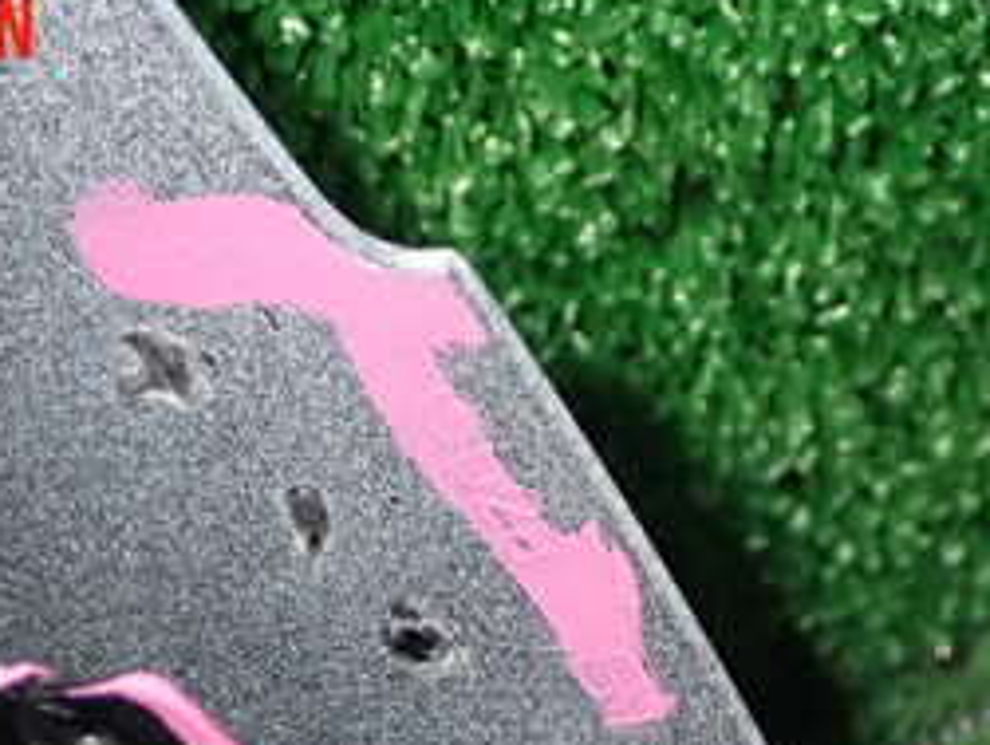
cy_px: 871
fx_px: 3007
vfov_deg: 13.8
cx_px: 501
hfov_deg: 18.7
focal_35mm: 105
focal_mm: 7.84
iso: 200
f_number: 9
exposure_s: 1/40
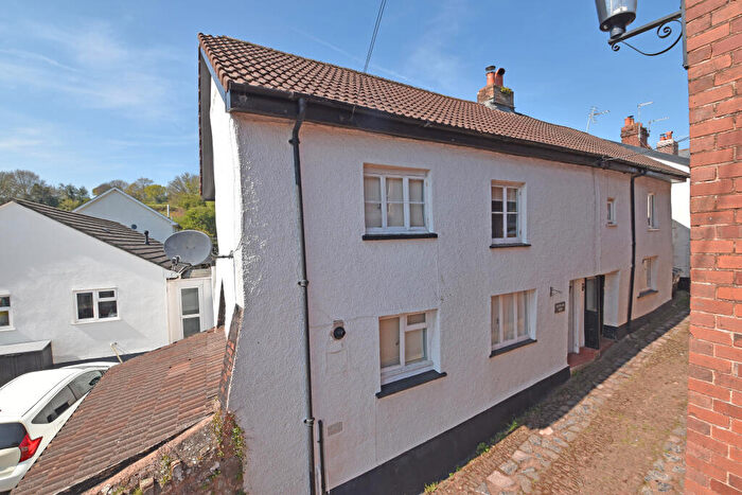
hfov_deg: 100.4
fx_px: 309
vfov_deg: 77.4
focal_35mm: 15
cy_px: 248
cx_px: 371
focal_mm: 10
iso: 140
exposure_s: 1/250
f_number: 8
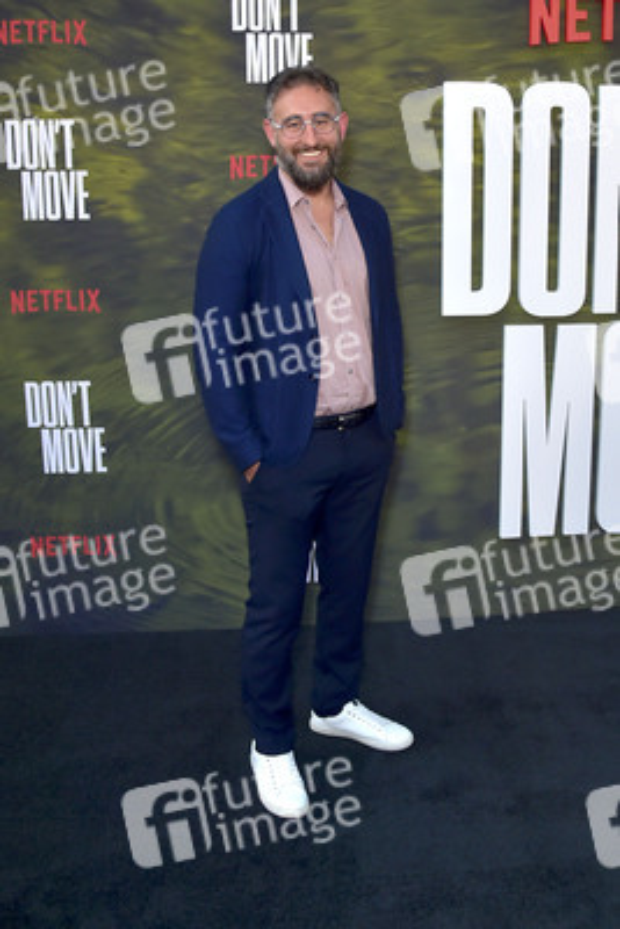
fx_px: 619
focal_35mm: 24
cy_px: 464
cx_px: 310
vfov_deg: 73.7
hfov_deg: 53.2
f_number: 6.3
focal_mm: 24
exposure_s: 1/250
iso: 800
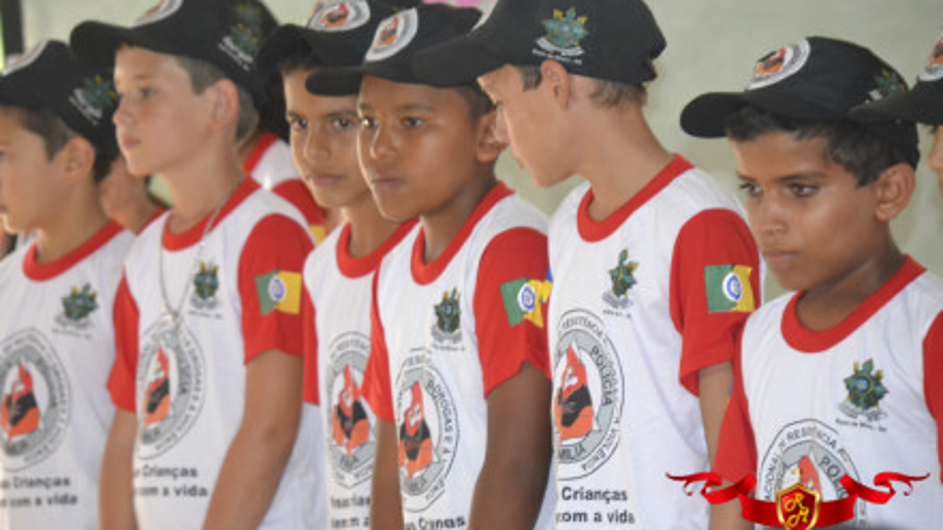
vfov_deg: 5.0
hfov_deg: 9.0
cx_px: 432
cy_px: 260
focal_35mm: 241
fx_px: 6016
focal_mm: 135
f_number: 5.6
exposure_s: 1/60
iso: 3200
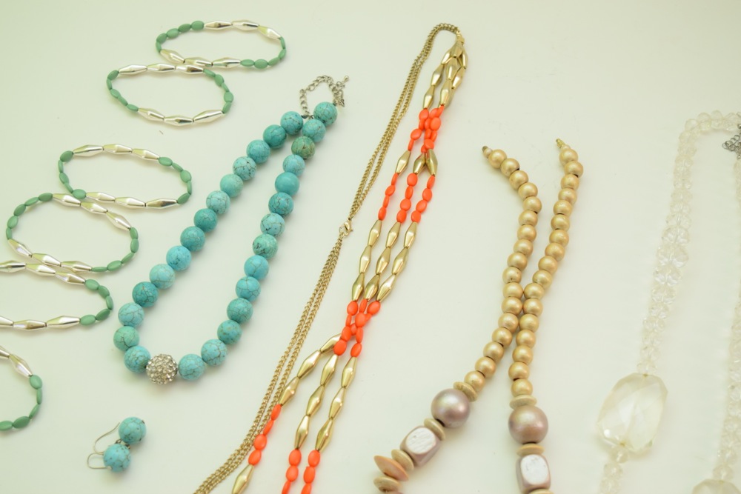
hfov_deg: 38.9
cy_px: 247
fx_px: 1050
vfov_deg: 26.5
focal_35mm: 51
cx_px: 370
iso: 640
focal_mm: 34
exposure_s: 1/125
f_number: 5.6
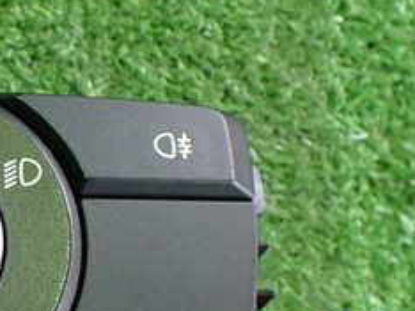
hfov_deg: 23.1
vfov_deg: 19.0
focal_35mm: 77
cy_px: 238
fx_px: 922
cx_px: -96
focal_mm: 5.4
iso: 800
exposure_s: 1/80
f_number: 2.3
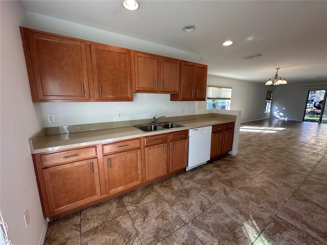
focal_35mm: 14
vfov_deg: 85.7
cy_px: 122
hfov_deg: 102.1
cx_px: 164
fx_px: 132
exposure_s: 1/120
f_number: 2.2
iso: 80
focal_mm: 2.22
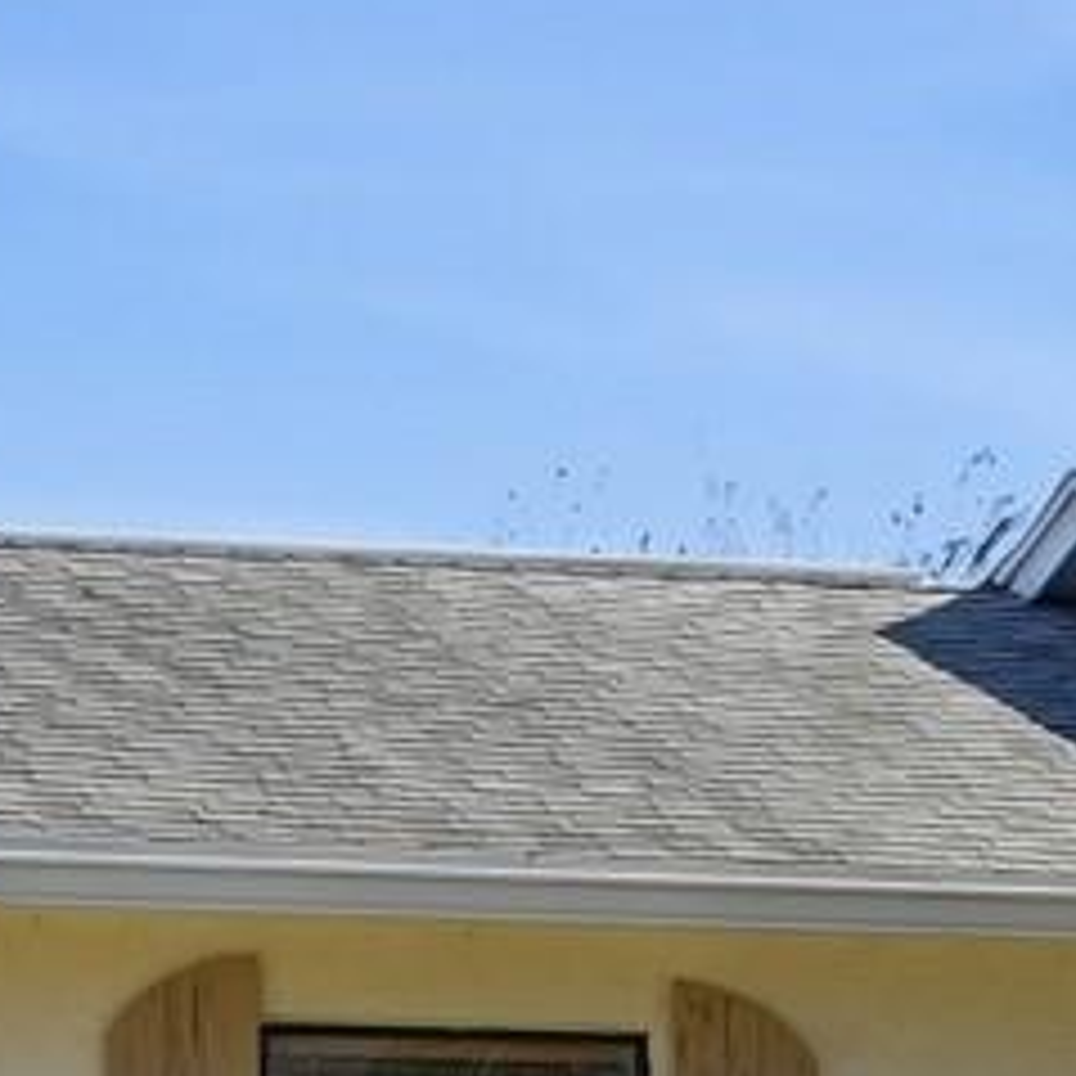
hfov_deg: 7.0
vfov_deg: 7.2
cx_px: 2238
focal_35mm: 239
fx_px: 8405
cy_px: 1551
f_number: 4
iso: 100
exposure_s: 1/8000
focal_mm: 28.5
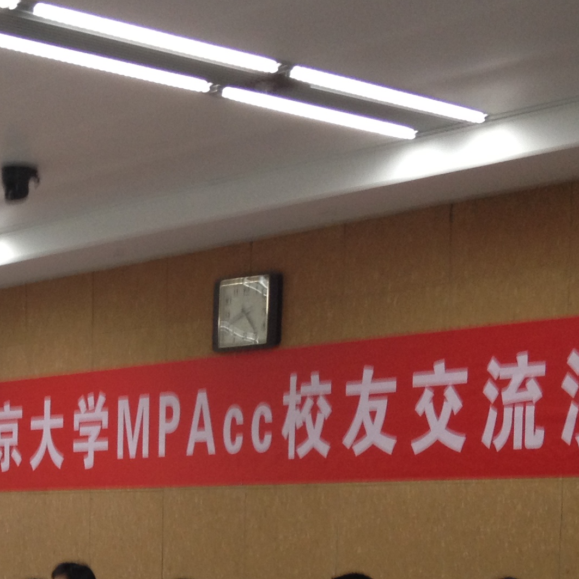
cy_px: 619
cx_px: -62
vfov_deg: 17.7
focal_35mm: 95
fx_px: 1798
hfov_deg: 17.6
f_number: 2.4
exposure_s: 1/20
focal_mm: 4.28
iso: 80
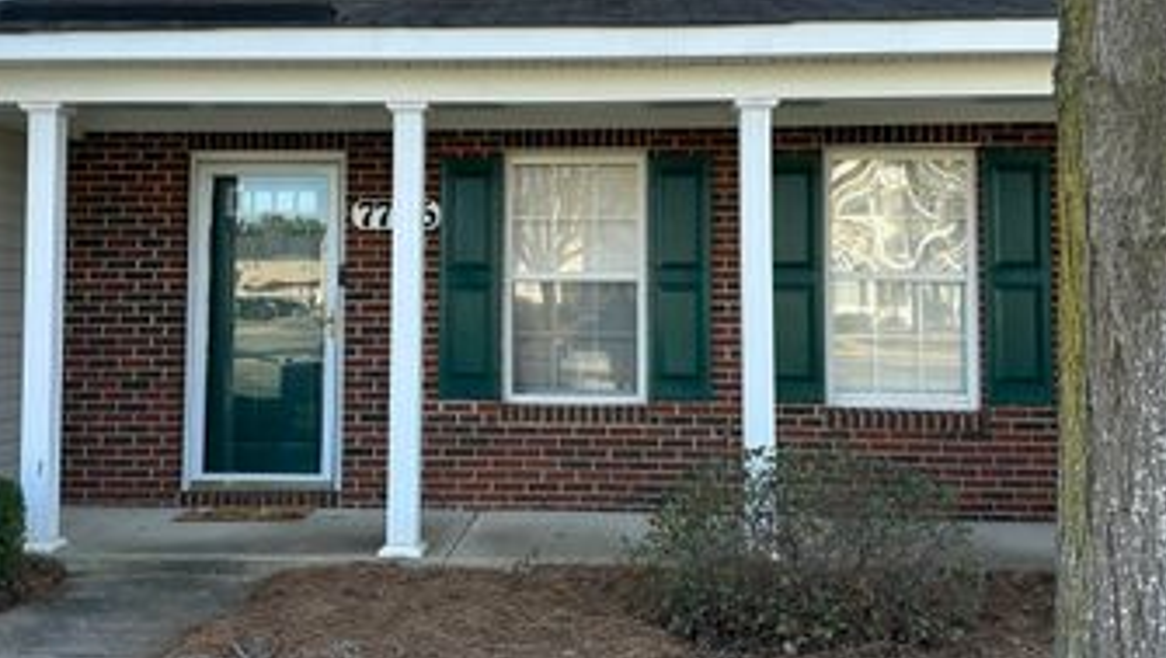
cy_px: 232
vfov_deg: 30.3
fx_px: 1207
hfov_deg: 51.5
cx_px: 529
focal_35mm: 39
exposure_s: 1/756
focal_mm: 6.86
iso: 80
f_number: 1.78
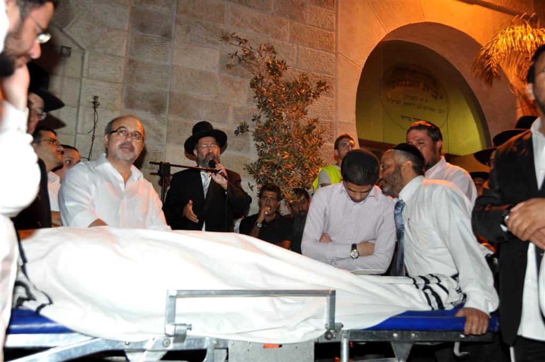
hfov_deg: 57.3
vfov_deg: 39.9
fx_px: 499
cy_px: 181
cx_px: 272
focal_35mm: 33
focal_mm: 22
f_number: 4
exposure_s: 1/60
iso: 800
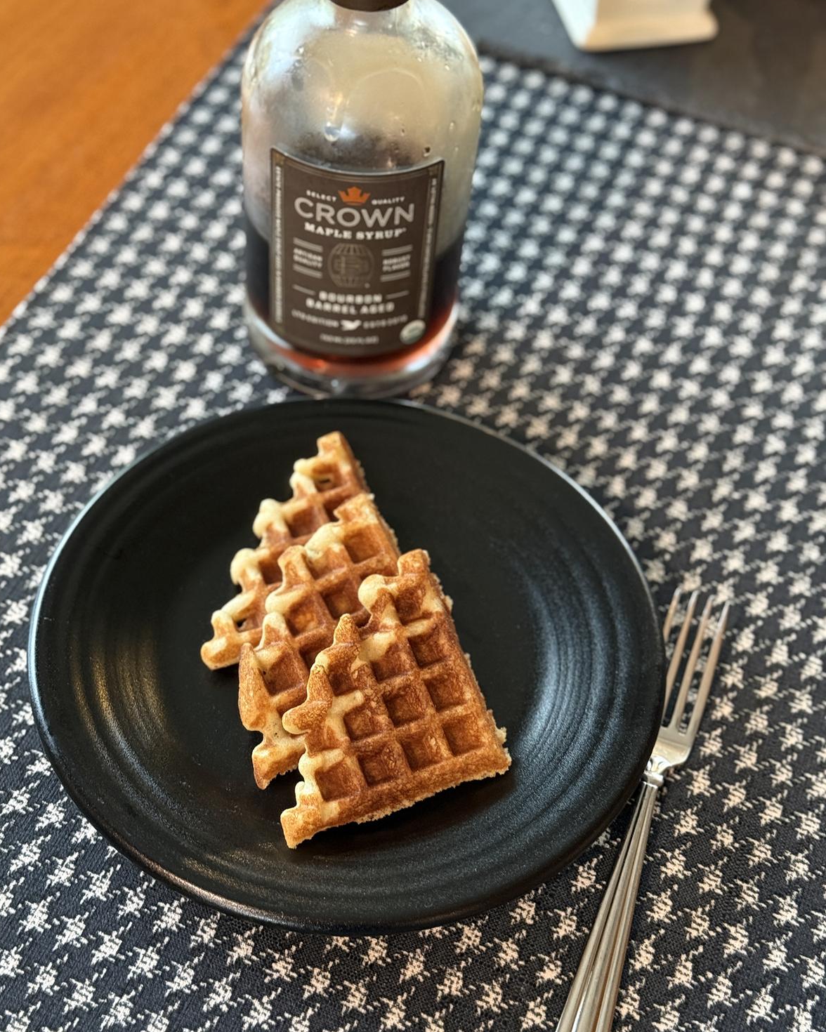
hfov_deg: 29.7
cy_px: 517
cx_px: 405
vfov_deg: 36.7
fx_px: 1558
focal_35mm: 51
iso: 400
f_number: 1.78
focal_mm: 6.76
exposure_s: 1/40
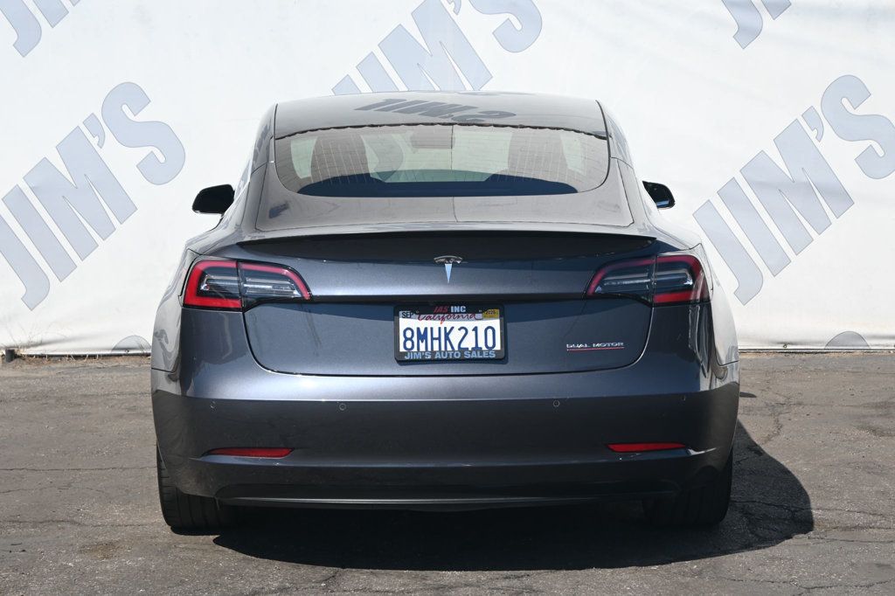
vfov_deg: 18.9
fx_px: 1789
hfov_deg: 28.1
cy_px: 298
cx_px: 448
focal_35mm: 72
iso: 100
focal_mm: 48
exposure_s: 1/160
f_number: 6.3
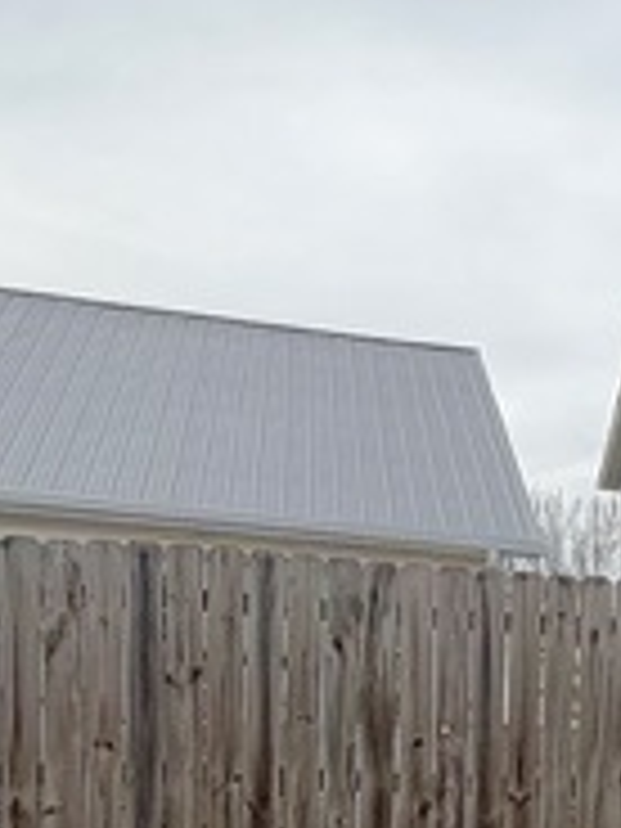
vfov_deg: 23.4
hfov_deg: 16.3
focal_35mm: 78
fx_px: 1866
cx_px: 1071
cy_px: 932
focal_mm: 2.22
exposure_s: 1/770
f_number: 2.2
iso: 40
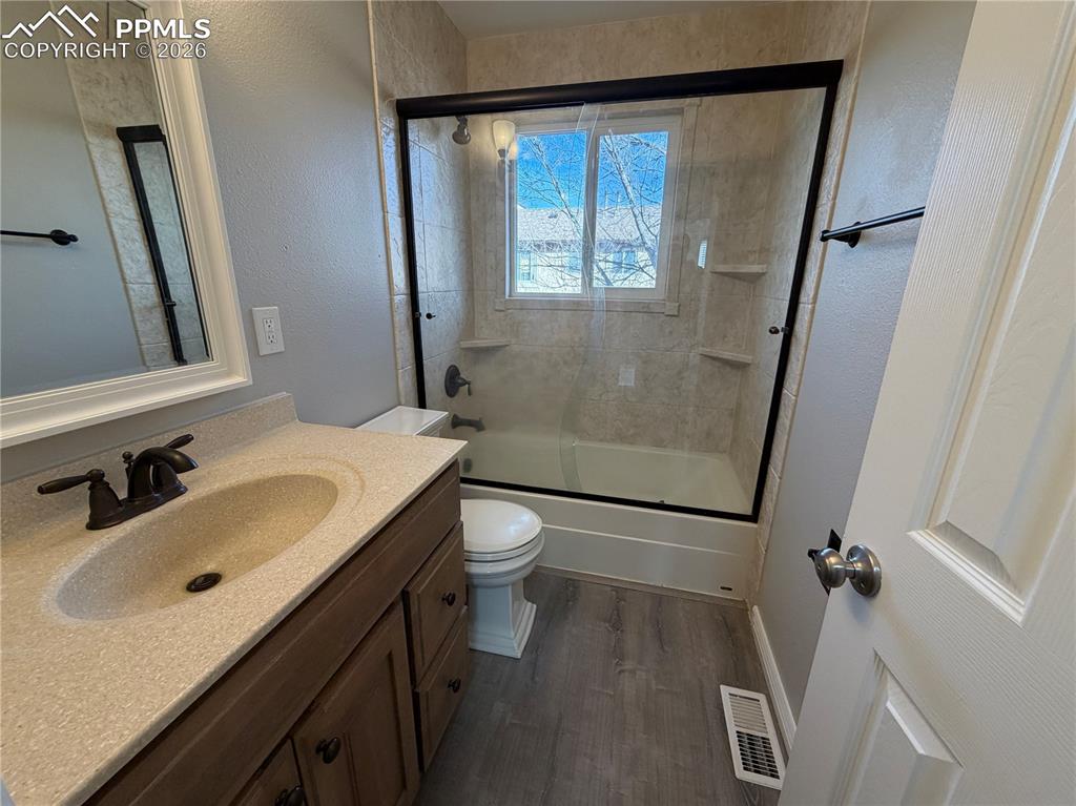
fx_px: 435
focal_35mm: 14
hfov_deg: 102.1
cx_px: 538
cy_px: 403
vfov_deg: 85.6
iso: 200
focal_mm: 2.22
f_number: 2.2
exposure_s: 1/120
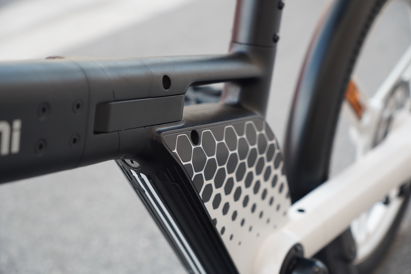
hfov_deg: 32.6
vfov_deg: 22.1
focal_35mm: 62
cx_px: 206
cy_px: 137
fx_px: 702
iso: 250
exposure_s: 1/80
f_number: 2.8
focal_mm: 41
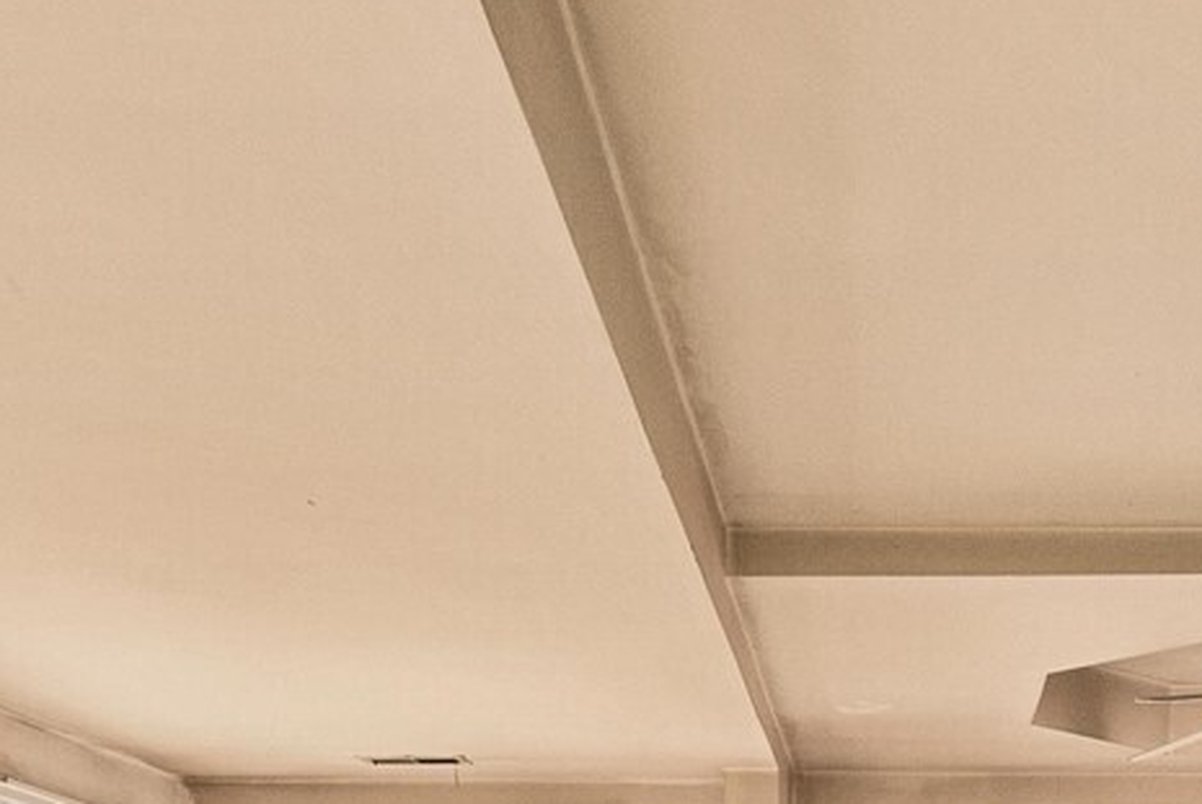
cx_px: 947
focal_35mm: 51
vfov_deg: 22.2
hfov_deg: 37.6
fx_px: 1704
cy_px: 1184
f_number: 7.1
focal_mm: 14
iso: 500
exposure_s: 1/30
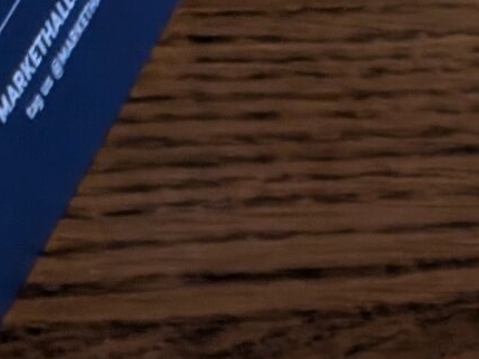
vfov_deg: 8.7
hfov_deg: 10.5
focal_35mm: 143
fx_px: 1978
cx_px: 1358
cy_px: 1047
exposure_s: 1/50
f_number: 1.7
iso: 150
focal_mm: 4.53
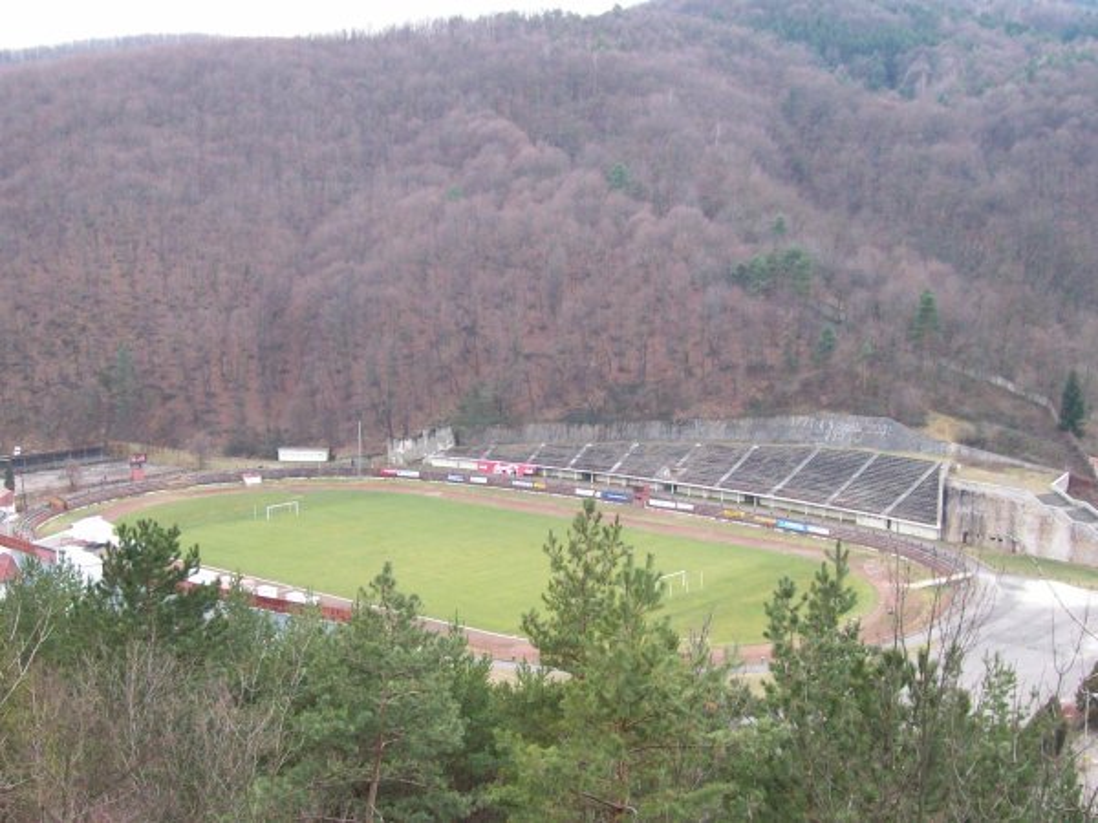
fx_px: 1142
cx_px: 549
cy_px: 412
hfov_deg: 51.4
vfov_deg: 39.7
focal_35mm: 36
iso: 200
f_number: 2.7
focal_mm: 6
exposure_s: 1/113
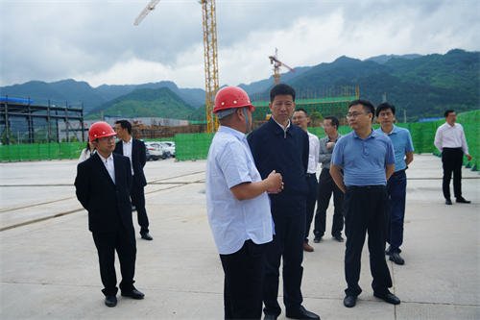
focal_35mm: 35
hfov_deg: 54.5
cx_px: 240
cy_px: 160
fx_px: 466
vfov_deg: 37.8
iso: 100
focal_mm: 35
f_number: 4.5
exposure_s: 1/400
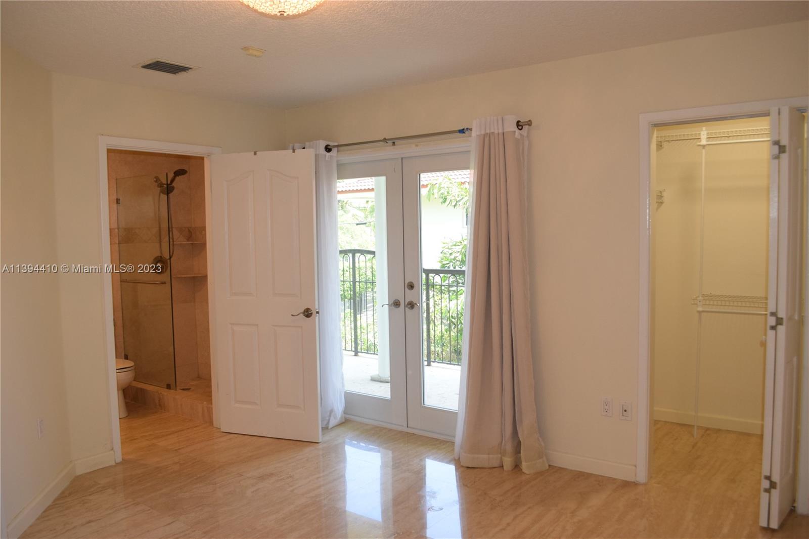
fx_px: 607
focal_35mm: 27
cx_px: 404
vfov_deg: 47.9
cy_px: 270
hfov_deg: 67.4
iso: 800
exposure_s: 1/125
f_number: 5.6
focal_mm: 18
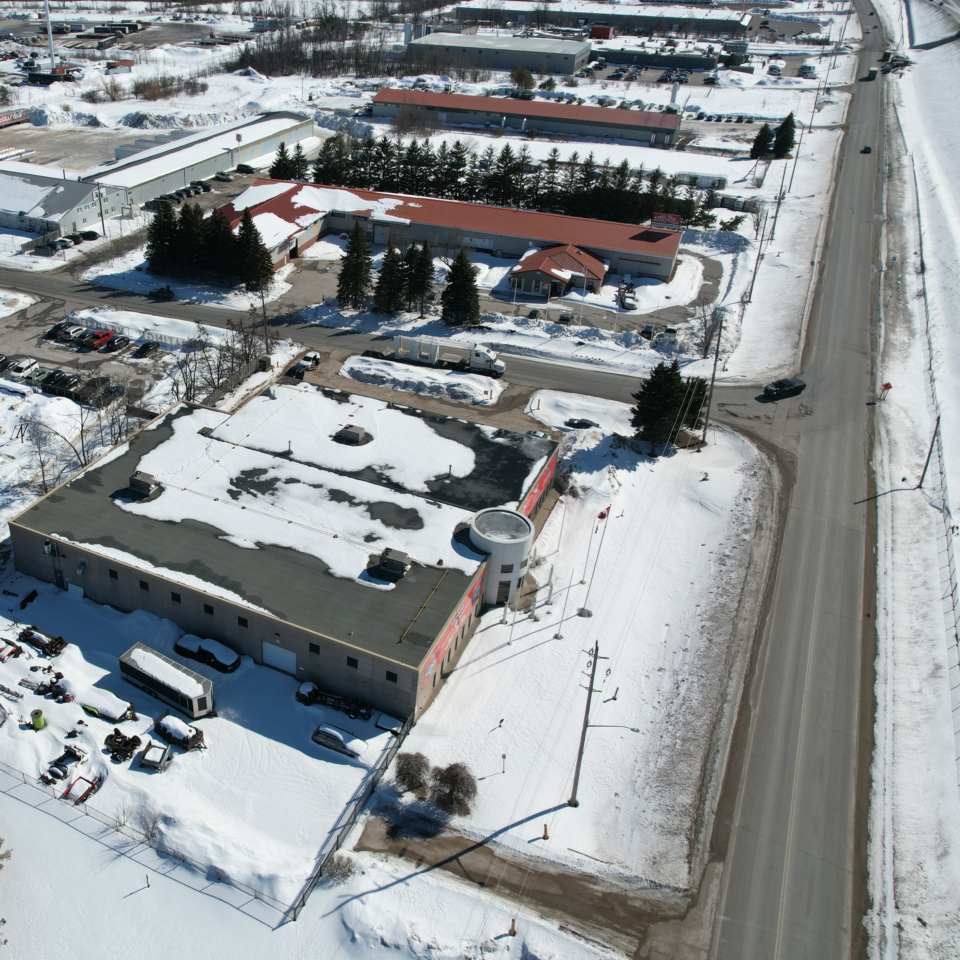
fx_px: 910
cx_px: 290
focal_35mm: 29
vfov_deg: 55.6
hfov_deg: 54.0
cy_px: 469
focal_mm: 8.38
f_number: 2.8
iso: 100
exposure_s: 1/4000
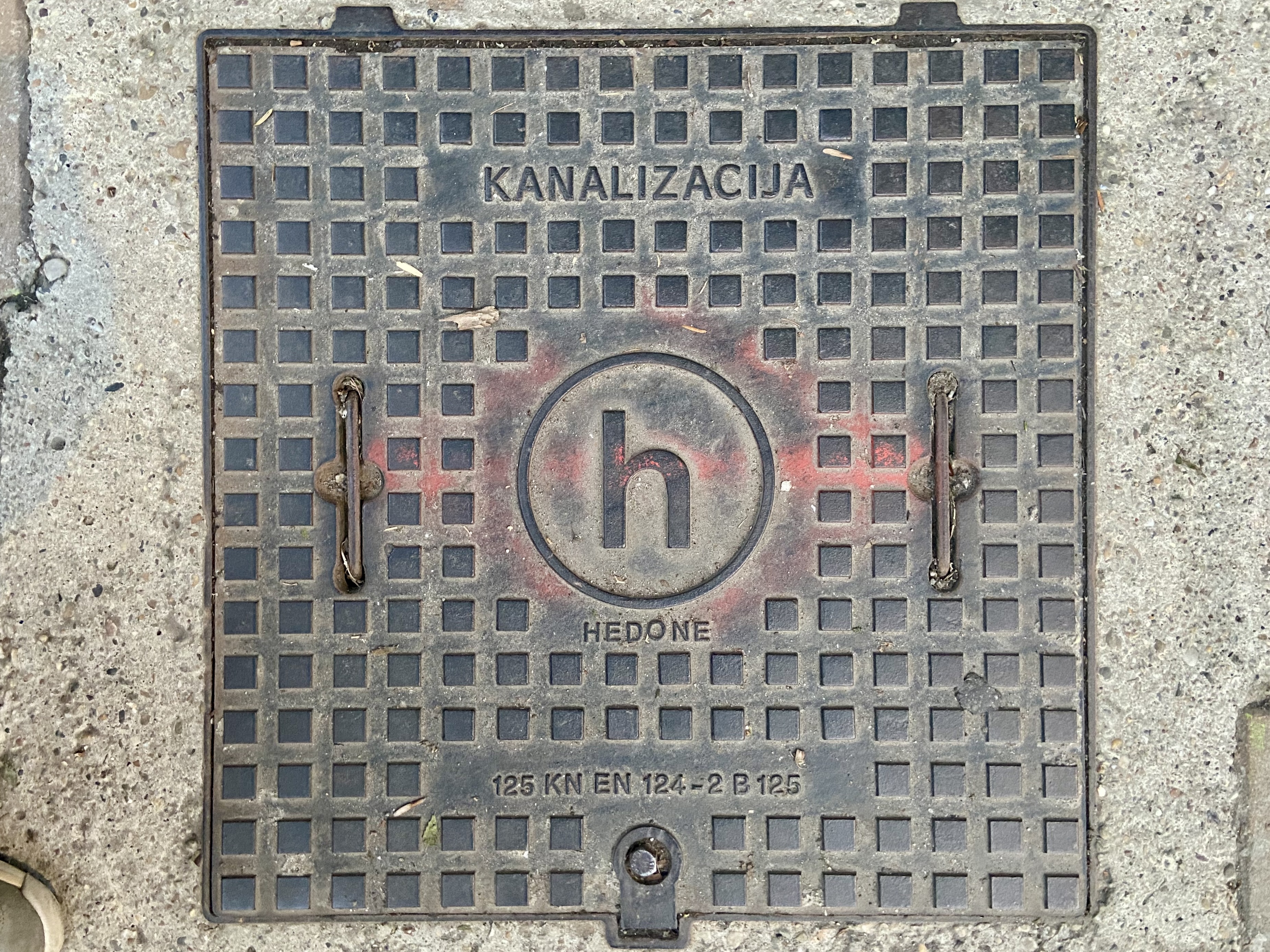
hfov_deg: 67.3
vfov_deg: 53.1
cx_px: 635
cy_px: 476
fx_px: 954
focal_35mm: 26
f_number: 1.8
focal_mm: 4.25
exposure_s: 1/50
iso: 500
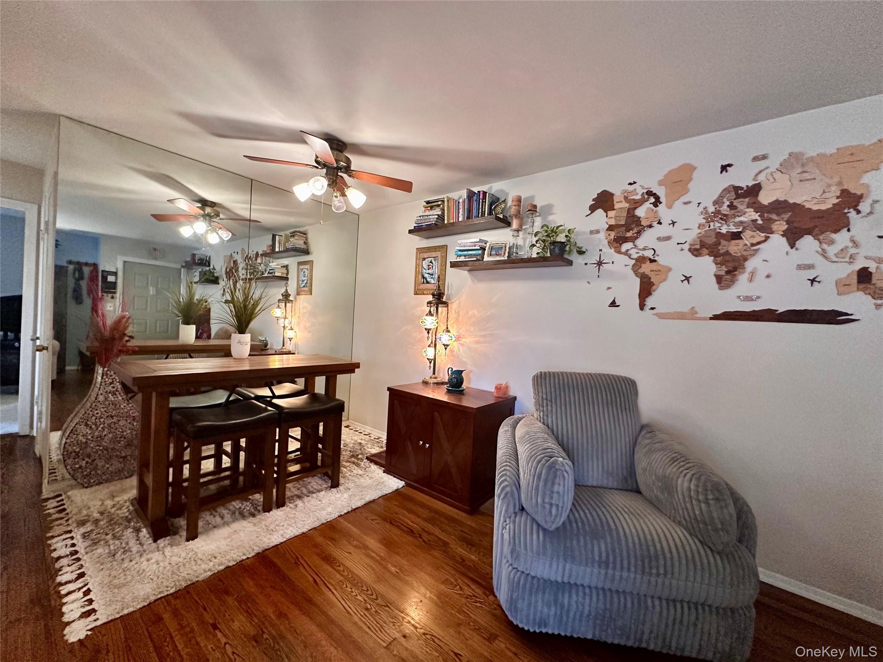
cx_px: 442
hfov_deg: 102.1
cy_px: 331
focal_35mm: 14
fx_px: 357
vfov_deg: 85.7
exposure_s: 1/60
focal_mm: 2.22
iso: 400
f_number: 2.2
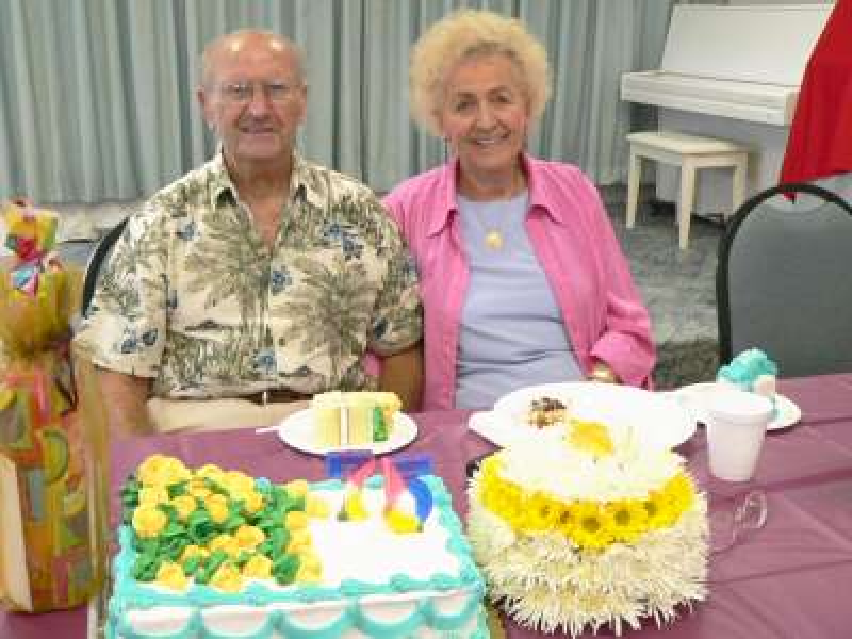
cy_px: 320
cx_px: 426
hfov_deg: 42.9
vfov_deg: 32.9
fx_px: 1083
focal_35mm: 44
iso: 200
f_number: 2.8
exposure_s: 1/40
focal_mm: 7.3
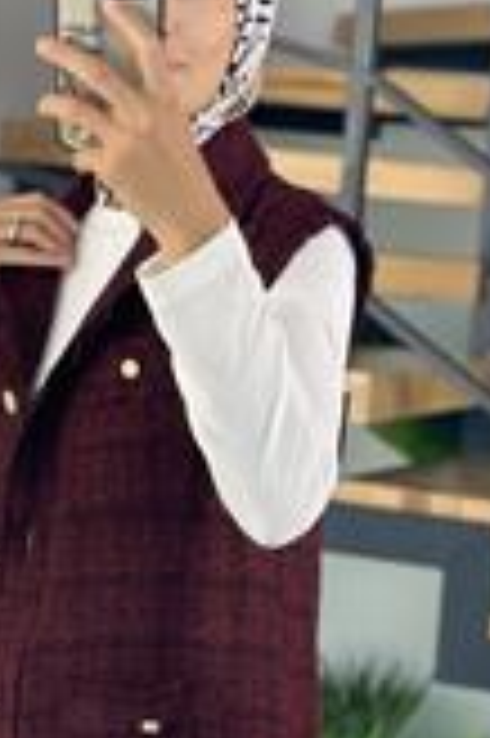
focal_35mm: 126
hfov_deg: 10.8
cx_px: 85
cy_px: 349
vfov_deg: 16.3
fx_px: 2578
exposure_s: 1/211
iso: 80
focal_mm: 6.86
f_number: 1.78
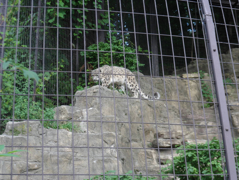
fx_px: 469
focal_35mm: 68
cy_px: 90
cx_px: 120
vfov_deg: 21.6
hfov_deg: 28.6
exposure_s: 1/60
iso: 80
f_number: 4.7
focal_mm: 10.6
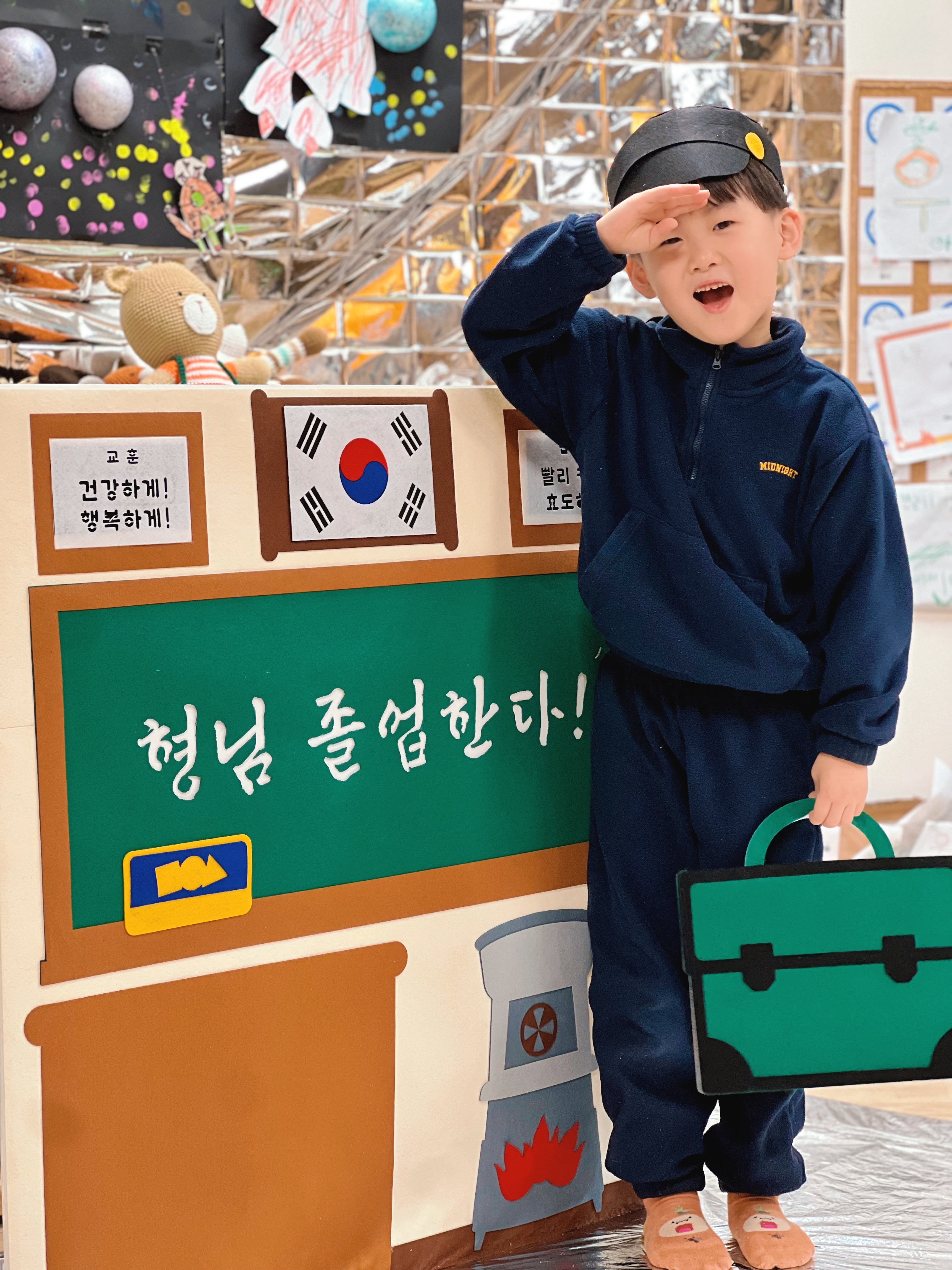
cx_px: 476
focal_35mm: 77
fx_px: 2824
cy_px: 635
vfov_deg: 25.3
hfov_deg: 19.1
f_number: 2.8
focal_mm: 9
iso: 200
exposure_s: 1/40
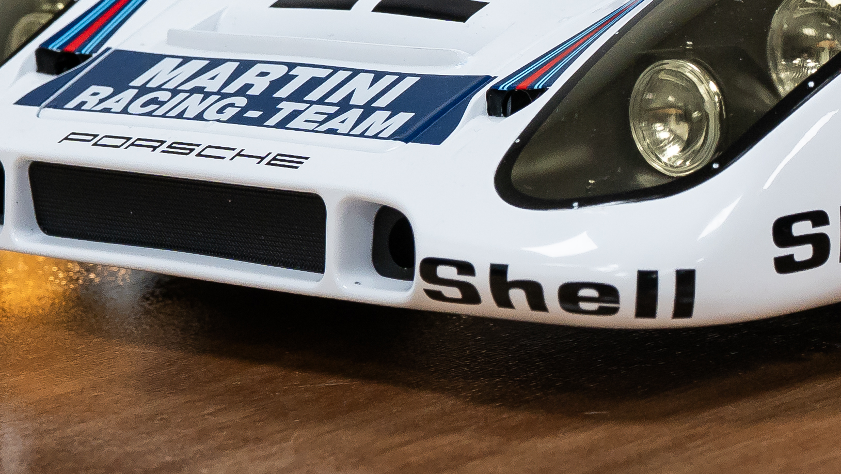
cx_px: 896
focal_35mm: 135
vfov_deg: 8.8
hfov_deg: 15.5
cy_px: -216
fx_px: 3011
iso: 1000
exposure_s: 1/80
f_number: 7.1
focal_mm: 35
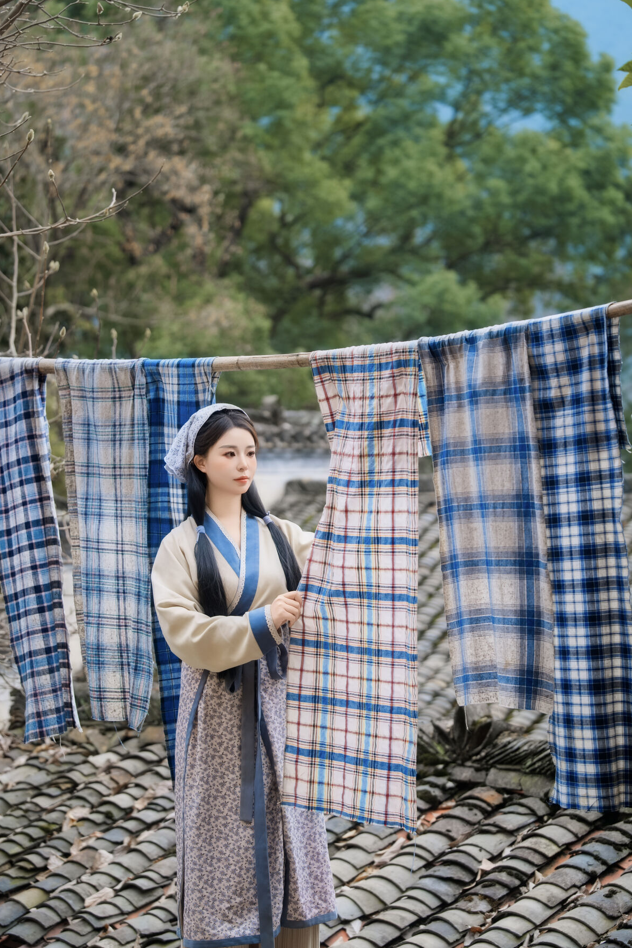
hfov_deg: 19.2
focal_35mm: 71
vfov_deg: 28.5
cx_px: 318
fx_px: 1870
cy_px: 475
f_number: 2.8
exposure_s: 1/125
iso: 100
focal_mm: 70
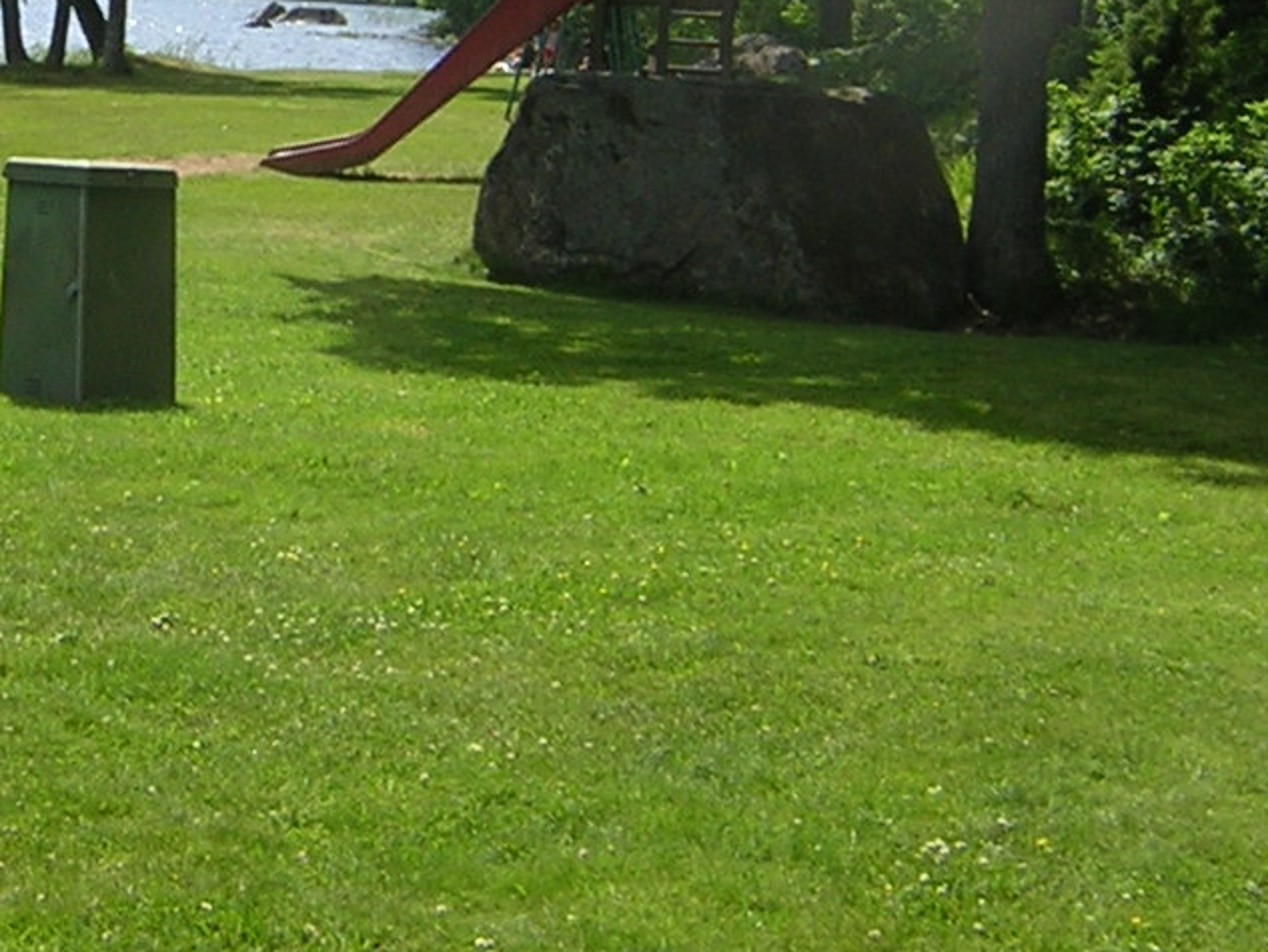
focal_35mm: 91
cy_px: 24
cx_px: 144
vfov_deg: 16.0
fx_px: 3334
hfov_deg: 21.1
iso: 100
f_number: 5.2
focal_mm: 4.7
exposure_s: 1/340
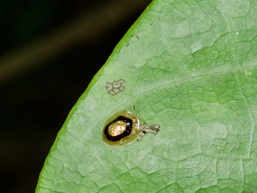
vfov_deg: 12.4
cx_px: 128
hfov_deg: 16.4
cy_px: 96
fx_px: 891
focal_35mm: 120
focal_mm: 60
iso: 400
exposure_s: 1/60
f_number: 9
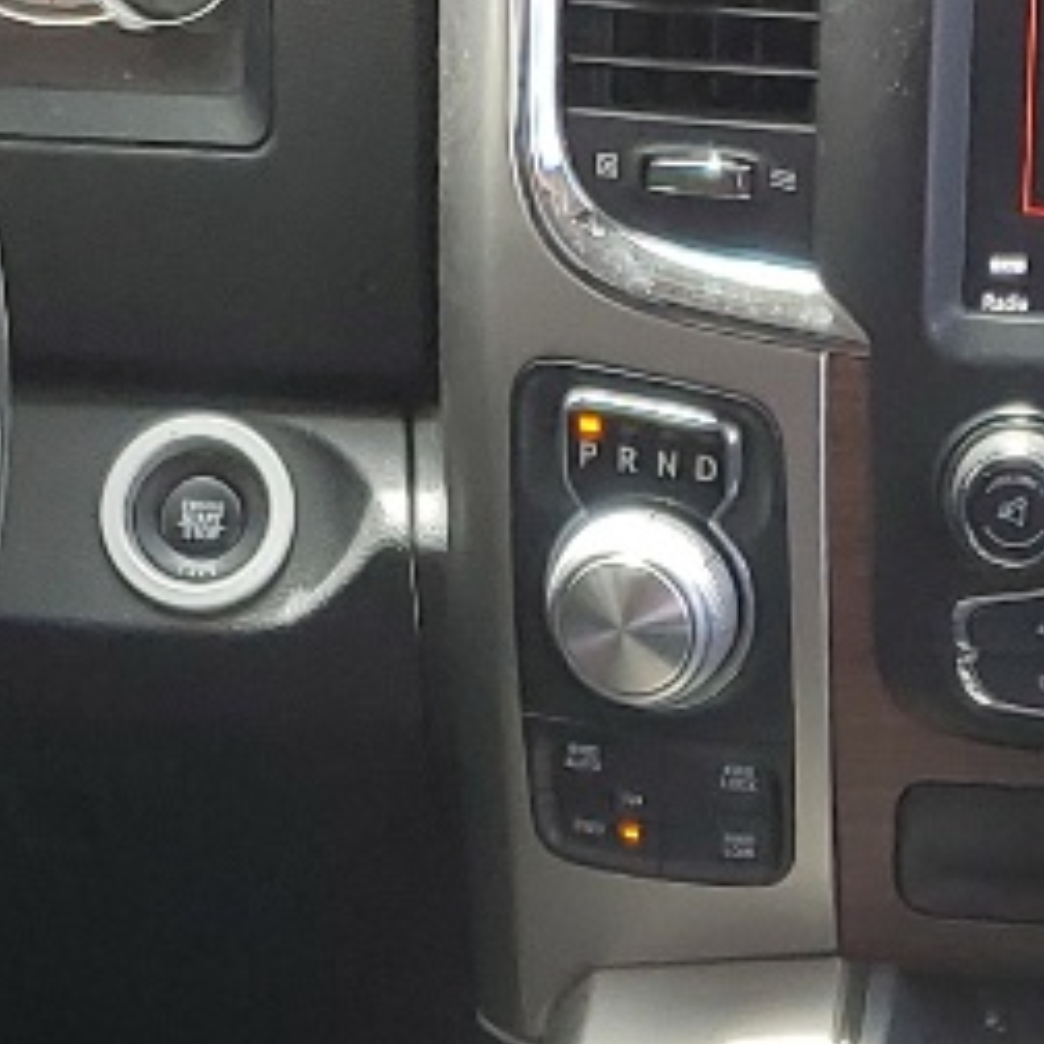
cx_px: 1110
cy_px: 1740
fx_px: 4982
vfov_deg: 11.3
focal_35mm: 146
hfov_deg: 11.8
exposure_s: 1/120
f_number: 1.5
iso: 57
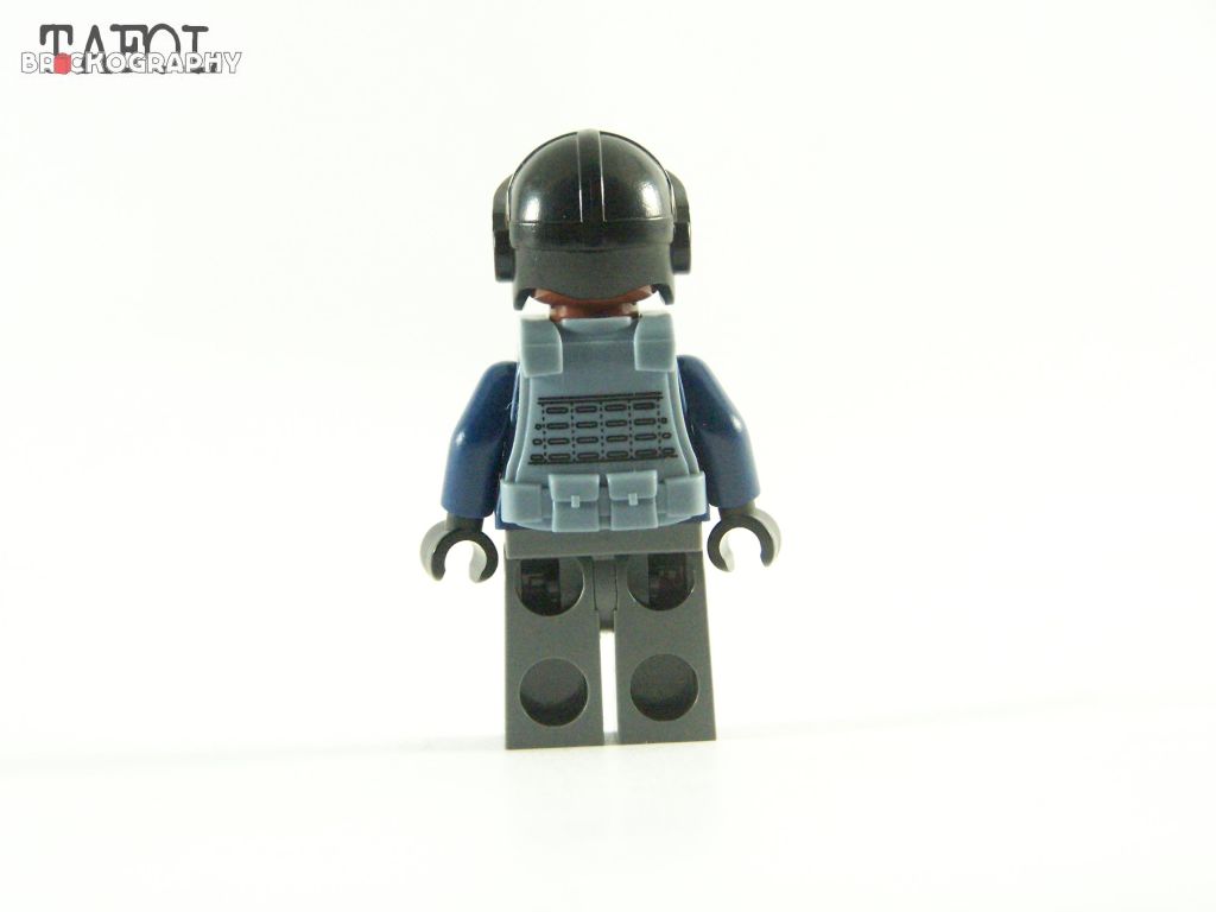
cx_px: 608
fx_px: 4110
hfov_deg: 16.8
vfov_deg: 12.7
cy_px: 456
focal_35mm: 117
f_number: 3.6
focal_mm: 19.4
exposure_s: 1/60
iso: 400
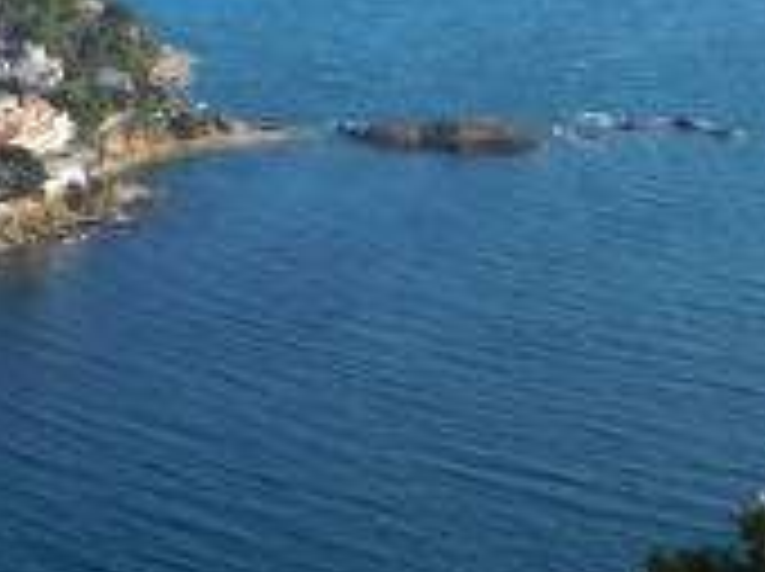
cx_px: -27
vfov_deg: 13.0
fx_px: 2494
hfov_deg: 17.0
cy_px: 45
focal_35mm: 113
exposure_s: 1/800
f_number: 3.6
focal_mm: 7.1
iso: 125
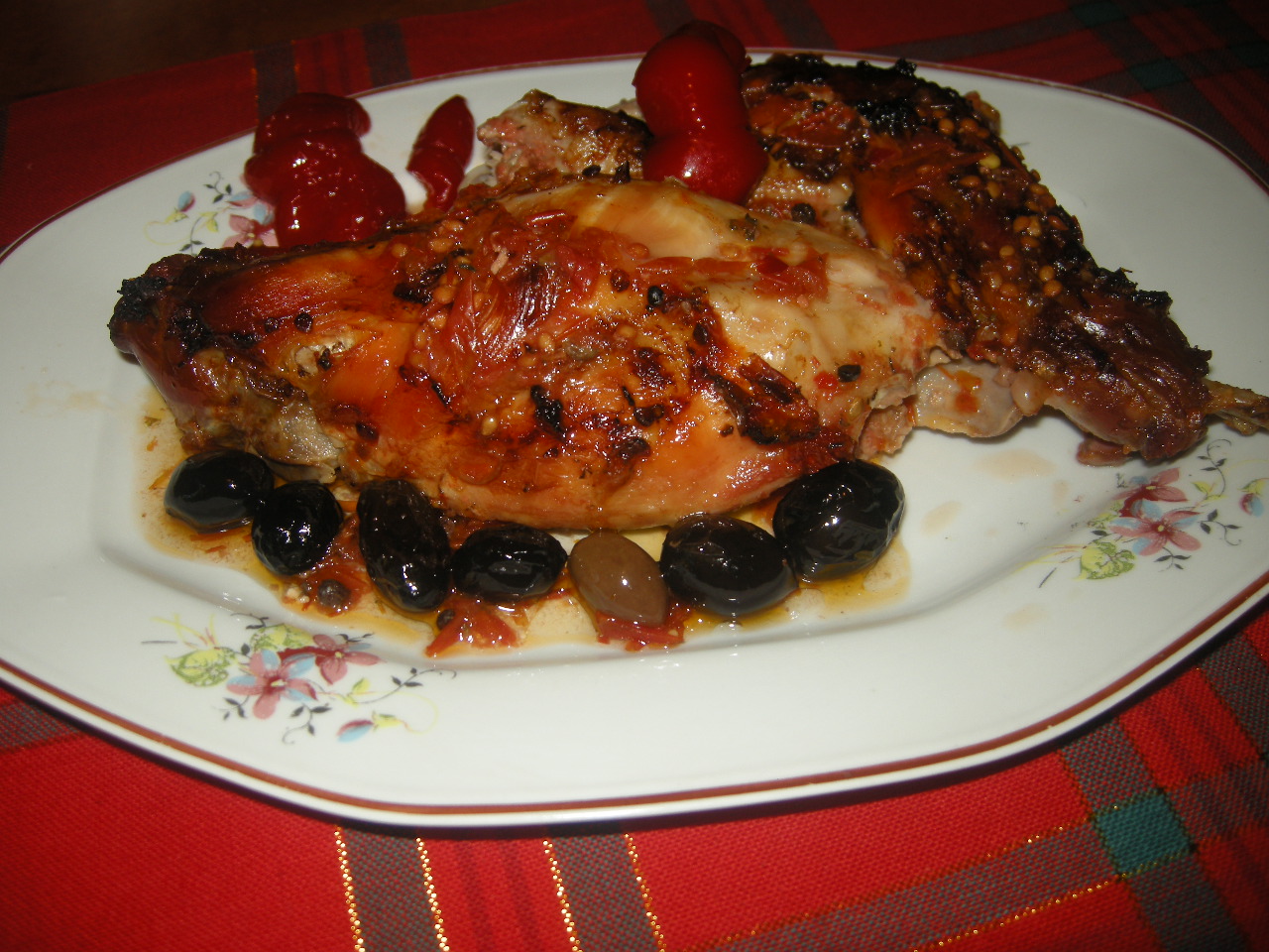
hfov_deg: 52.6
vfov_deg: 40.7
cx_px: 634
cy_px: 476
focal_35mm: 35
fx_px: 1283
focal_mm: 7.5
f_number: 2.7
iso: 64
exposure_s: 1/60
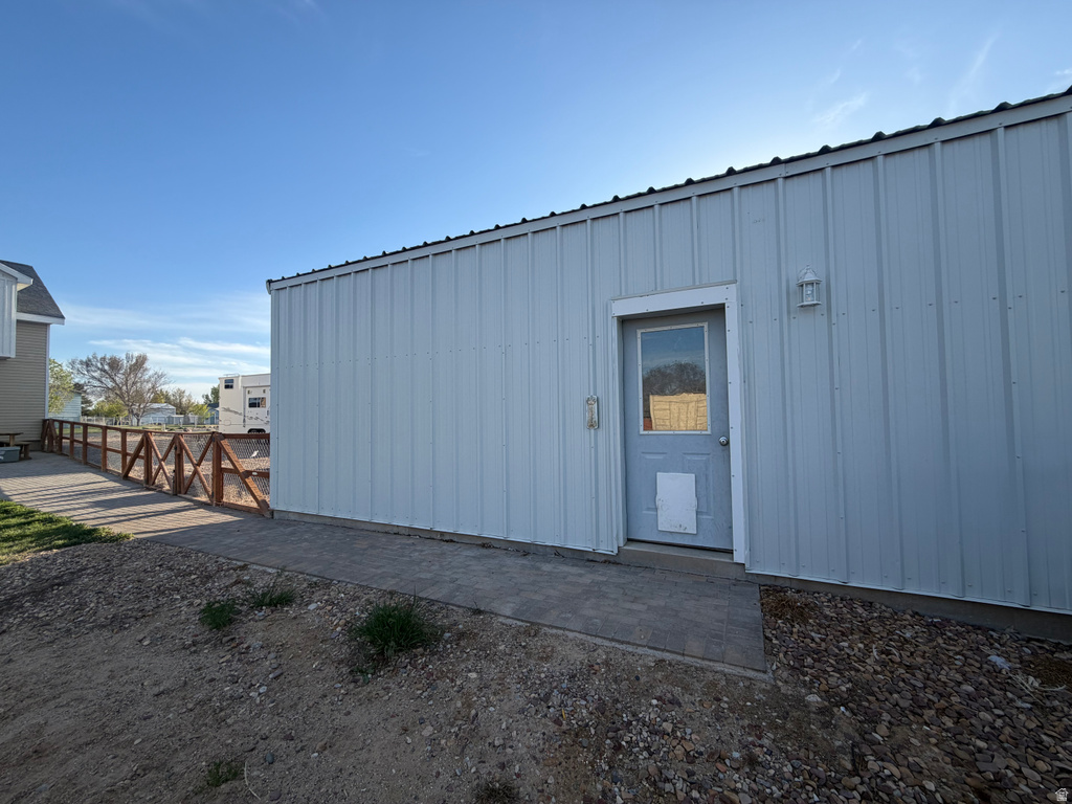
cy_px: 402
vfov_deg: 85.7
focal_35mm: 14
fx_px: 434
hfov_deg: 102.1
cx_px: 536
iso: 40
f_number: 2.2
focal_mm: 2.22
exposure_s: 1/770
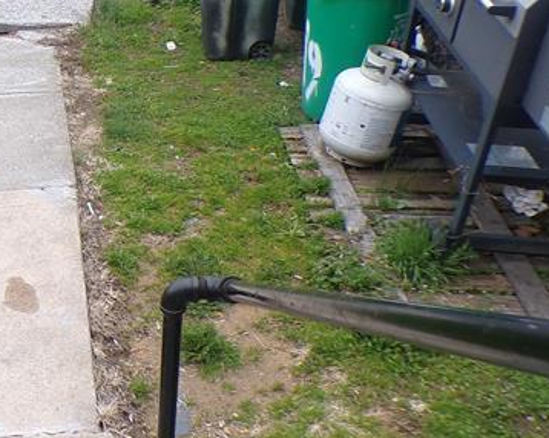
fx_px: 1088
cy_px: 170
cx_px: -44
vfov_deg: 22.7
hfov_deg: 26.3
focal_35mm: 67
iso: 100
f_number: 3
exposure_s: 1/400
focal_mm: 4.3
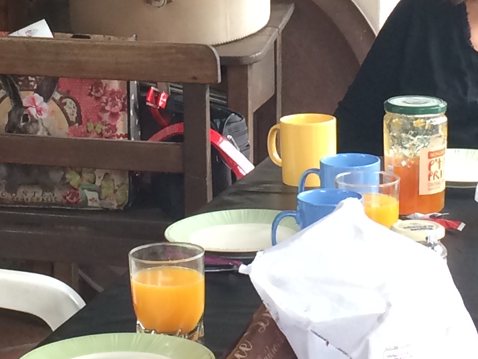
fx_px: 1891
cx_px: 244
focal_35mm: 137
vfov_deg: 10.7
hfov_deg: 14.4
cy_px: -38
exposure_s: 1/40
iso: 50
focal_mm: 4.12
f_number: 2.2
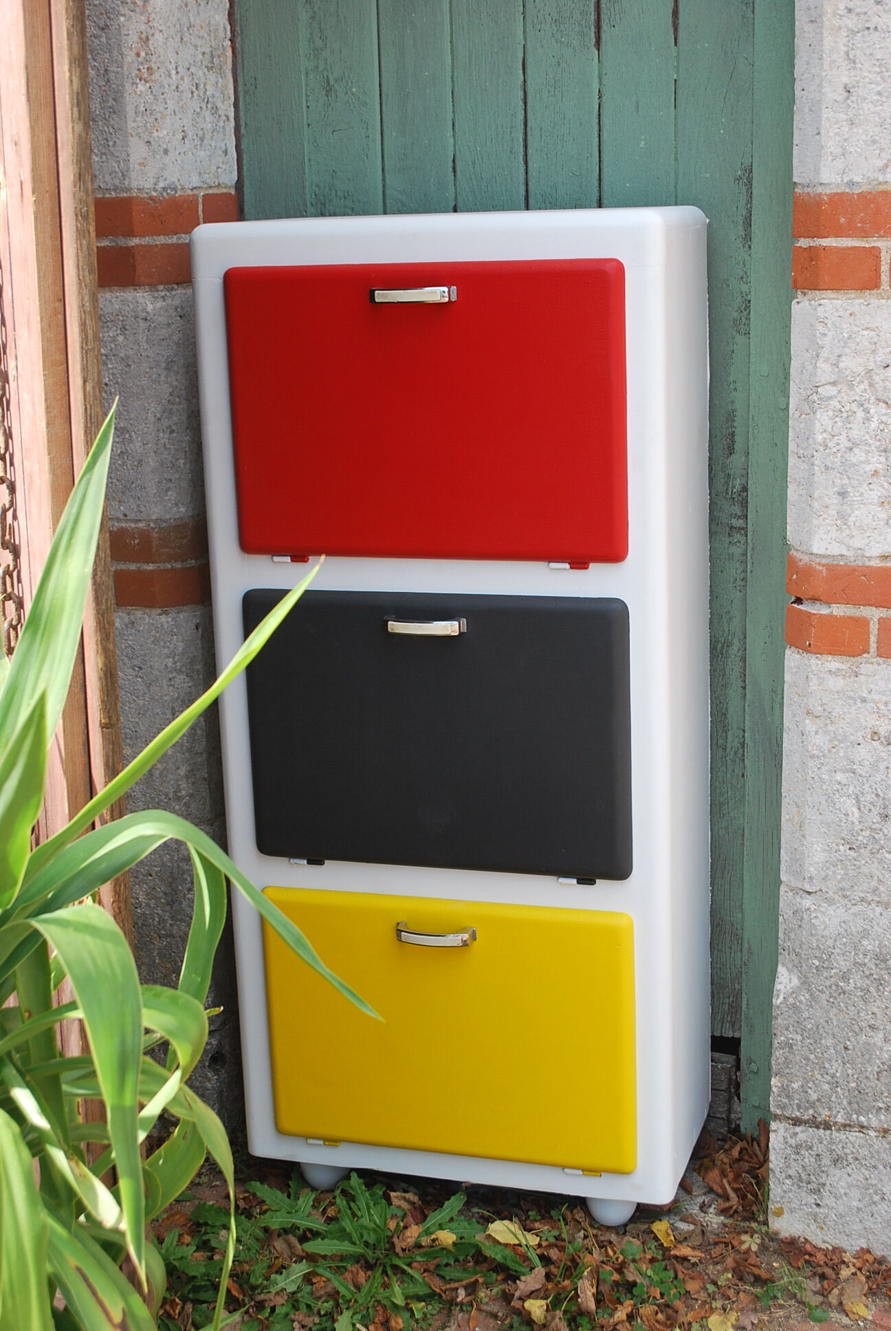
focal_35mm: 52
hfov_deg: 25.8
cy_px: 666
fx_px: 1943
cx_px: 446
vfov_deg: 37.8
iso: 200
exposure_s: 1/125
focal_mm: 35
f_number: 5.3
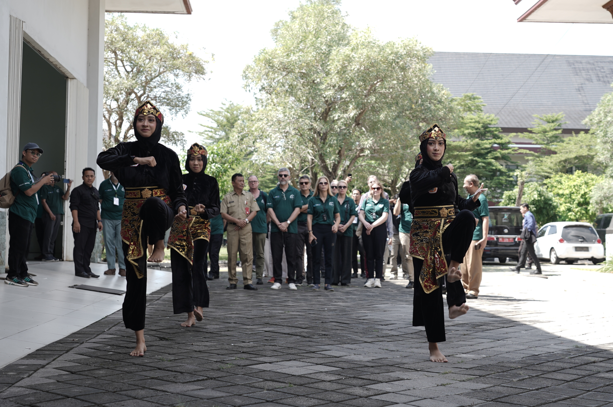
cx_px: 306
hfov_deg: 38.2
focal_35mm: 52
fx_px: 885
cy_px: 204
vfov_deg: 25.9
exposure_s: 1/200
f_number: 3.2
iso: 64
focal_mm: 35
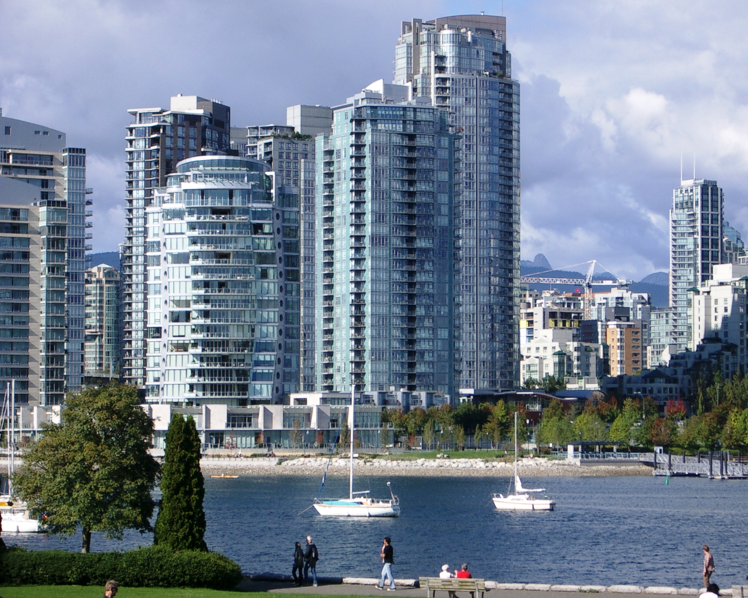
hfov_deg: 17.5
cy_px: 298
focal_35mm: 110
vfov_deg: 14.0
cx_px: 397
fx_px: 2436
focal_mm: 17.4
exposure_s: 1/500
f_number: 4.8
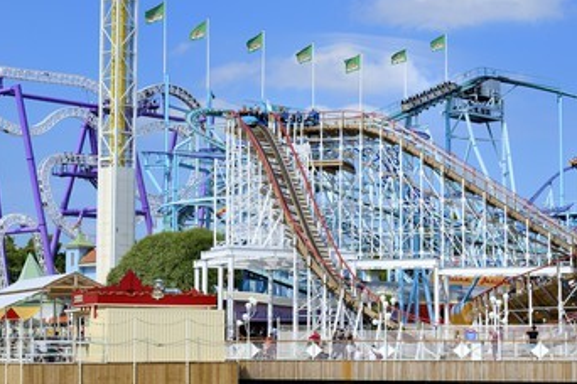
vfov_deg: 15.9
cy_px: 222
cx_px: 297
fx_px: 1378
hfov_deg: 23.6
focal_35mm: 86
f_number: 10
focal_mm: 70
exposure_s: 1/800
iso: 200
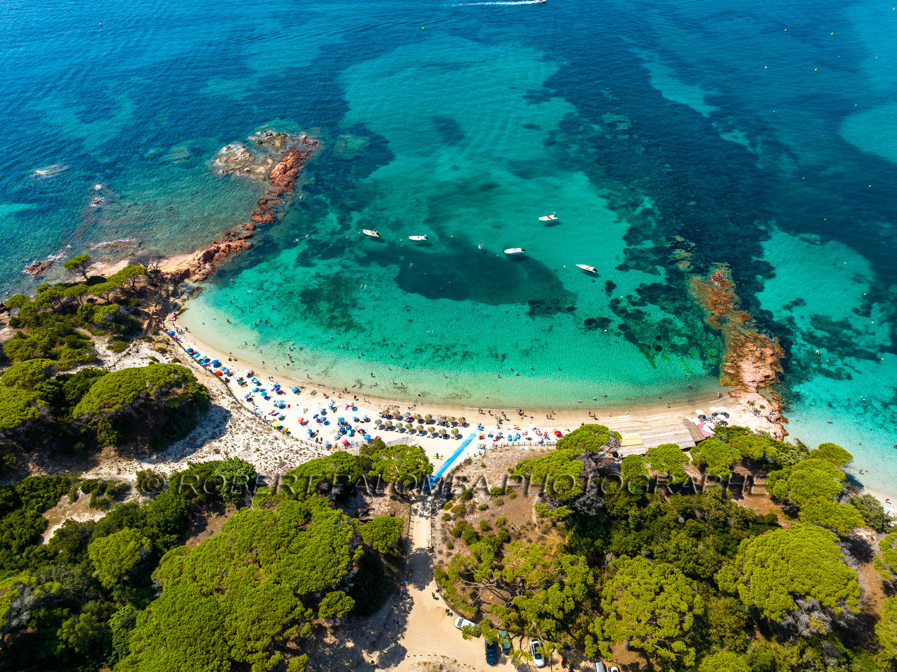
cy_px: 336
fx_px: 622
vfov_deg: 56.8
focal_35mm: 24
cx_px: 448
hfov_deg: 71.6
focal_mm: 12.3
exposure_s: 1/500
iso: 100
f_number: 6.3
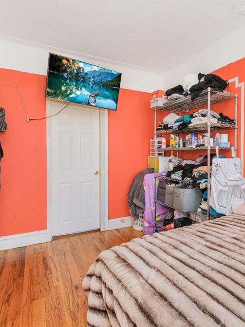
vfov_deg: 76.4
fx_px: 208
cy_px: 164
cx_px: 161
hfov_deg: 59.8
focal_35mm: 22
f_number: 10
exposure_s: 1/60
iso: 1250
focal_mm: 10
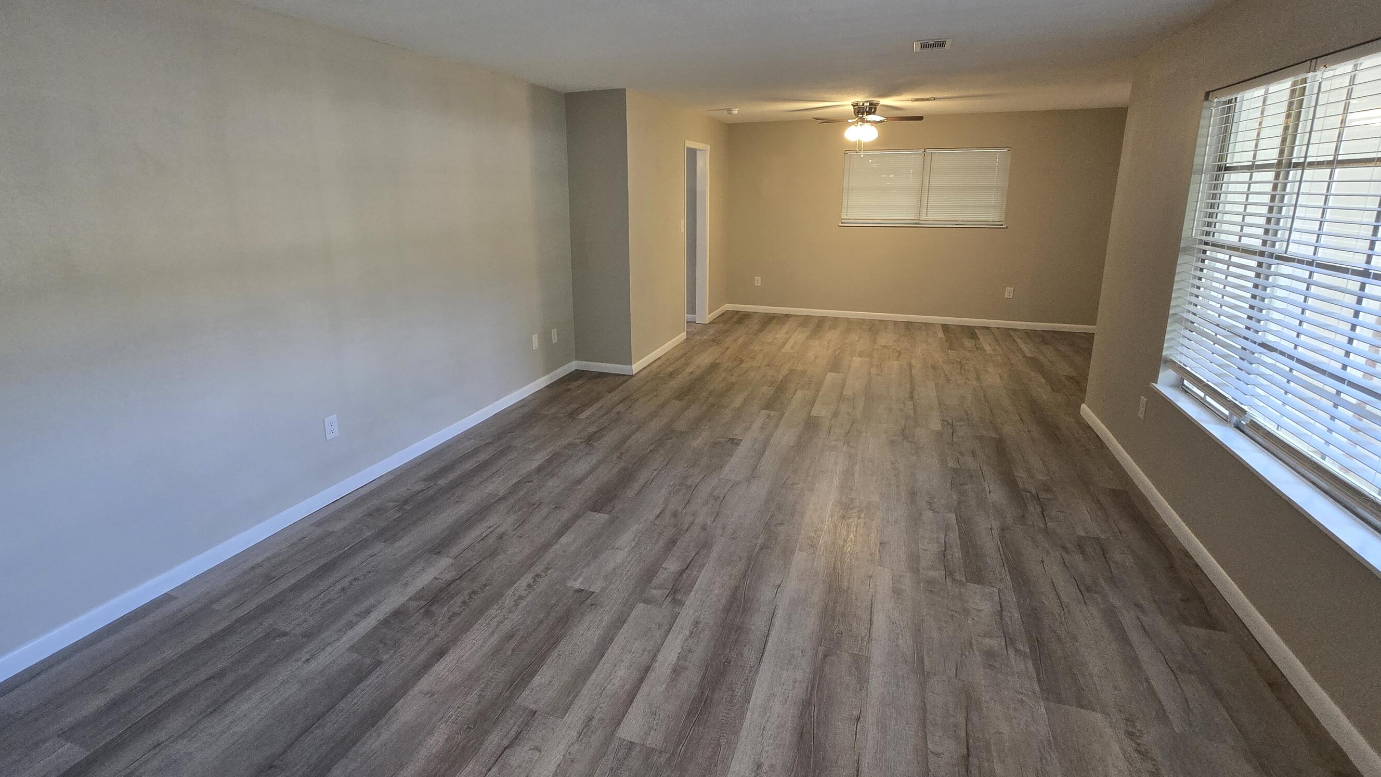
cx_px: 666
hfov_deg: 99.3
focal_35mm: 16
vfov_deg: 66.6
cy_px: 322
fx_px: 586
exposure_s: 1/60
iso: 320
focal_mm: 2.2
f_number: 2.2
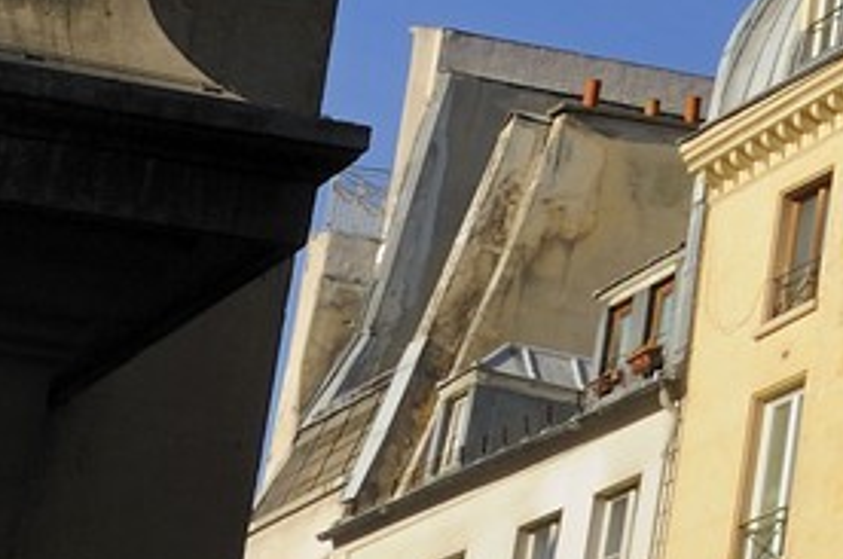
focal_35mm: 203
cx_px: 2269
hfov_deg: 8.8
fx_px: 4745
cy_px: -657
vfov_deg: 6.5
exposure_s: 1/160
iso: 200
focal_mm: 35
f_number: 13
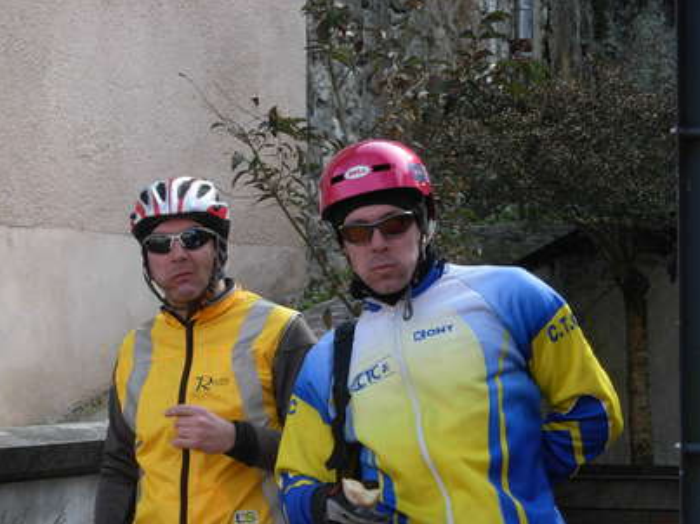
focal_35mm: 155
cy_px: 345
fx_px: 3133
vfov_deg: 9.6
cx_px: 255
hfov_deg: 12.7
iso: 79
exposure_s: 1/176
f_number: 4
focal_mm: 17.2
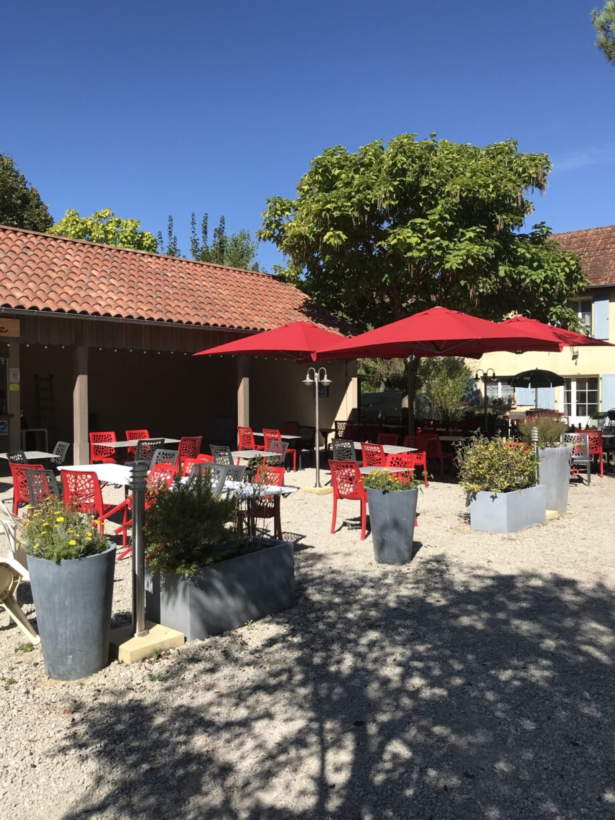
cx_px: 308
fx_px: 663
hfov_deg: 49.7
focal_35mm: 28
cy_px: 410
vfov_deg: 63.4
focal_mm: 3.99
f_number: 1.8
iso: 20
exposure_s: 1/1996
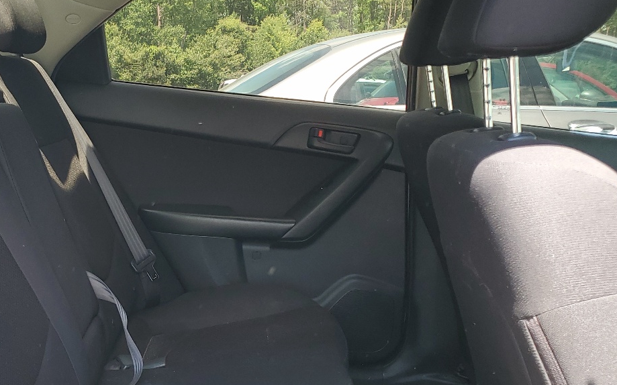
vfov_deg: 26.4
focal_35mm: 48
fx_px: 807
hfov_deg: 40.9
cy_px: 309
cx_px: 173
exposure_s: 1/222
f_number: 1.5
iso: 50
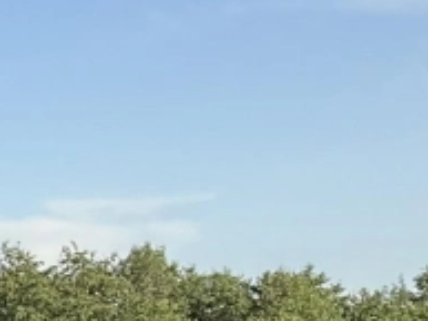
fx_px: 1126
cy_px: 497
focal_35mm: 91
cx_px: -344
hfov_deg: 17.5
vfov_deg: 15.0
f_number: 2.2
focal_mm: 2.22
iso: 50
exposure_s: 1/970
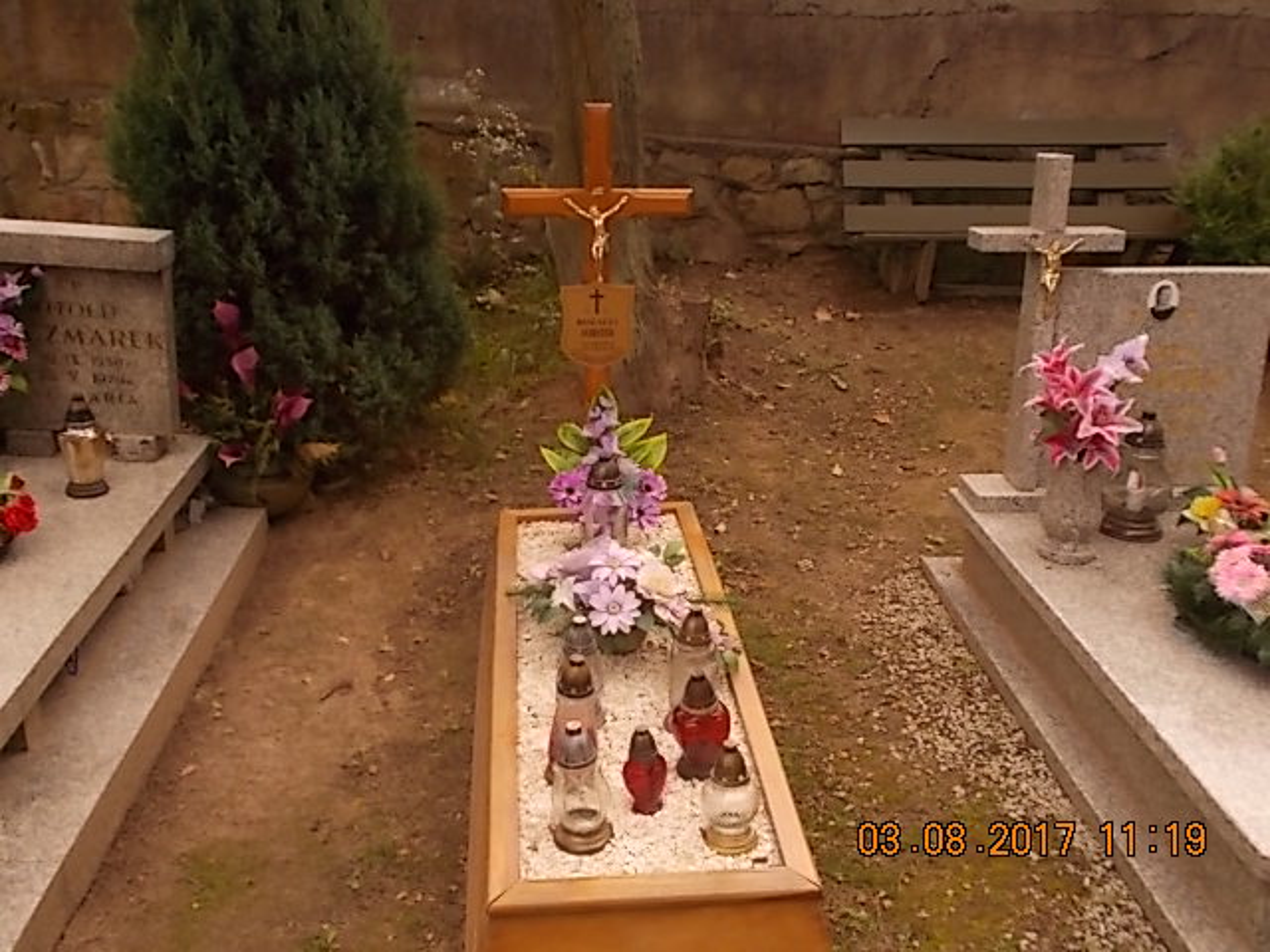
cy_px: 476
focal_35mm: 34
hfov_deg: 54.0
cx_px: 635
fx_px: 1247
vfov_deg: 41.8
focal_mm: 6
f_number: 3.6
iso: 80
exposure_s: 1/200
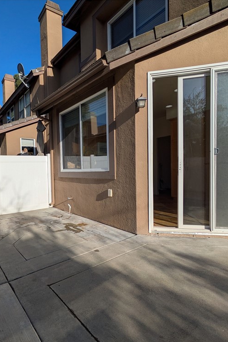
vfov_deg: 84.0
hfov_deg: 59.7
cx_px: 67
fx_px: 190
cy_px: 175
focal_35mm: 20
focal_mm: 1.83
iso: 50
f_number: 2.2
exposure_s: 1/3106
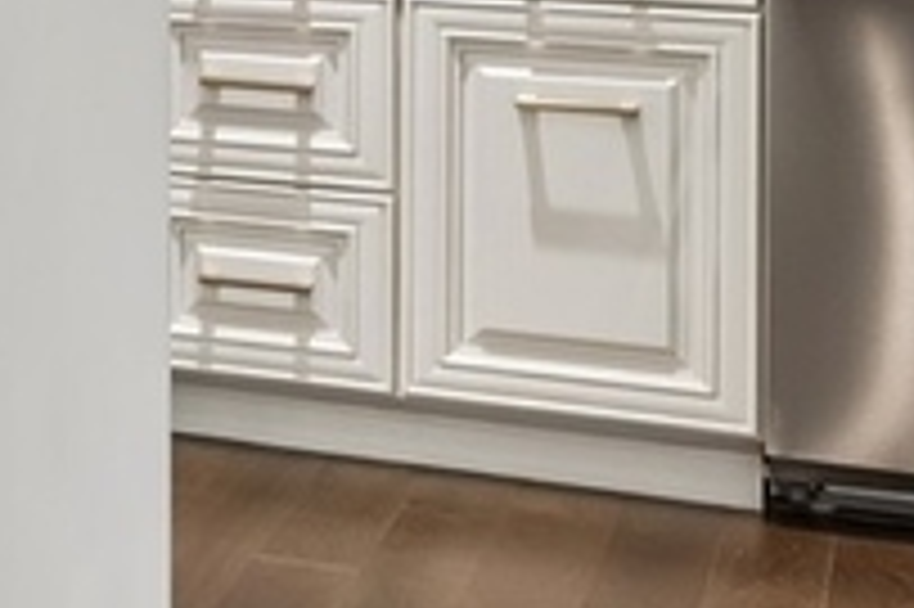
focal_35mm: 120
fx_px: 3044
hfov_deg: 14.3
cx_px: -919
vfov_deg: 11.1
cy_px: -194
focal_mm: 15
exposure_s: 1/4
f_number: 9
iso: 320
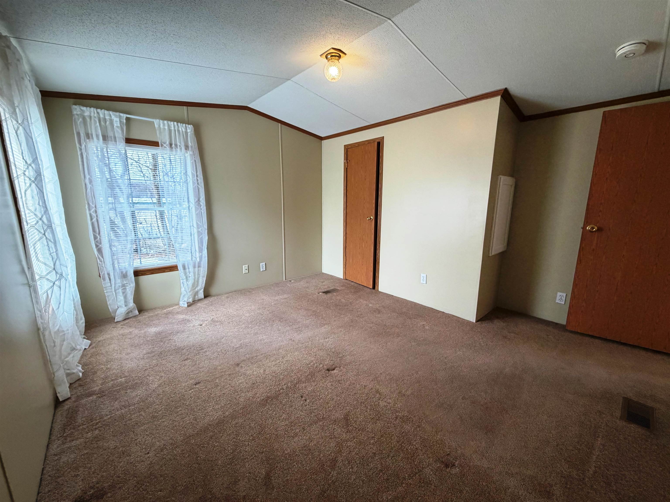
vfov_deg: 85.7
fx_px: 271
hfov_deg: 102.1
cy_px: 251
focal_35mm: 14
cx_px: 335
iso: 250
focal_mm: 2.22
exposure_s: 1/120
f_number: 2.2
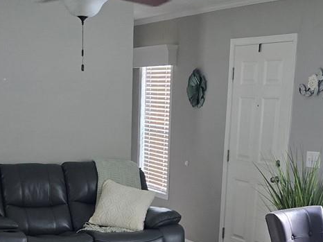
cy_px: 300
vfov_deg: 17.7
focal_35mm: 79
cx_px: 148
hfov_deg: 24.7
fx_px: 737
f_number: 1.7
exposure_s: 1/120
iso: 640
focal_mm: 6.3
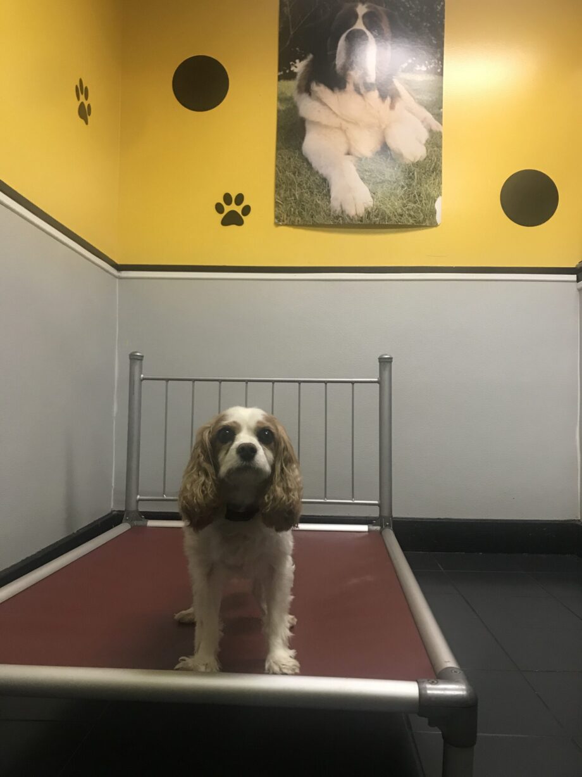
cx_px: 291
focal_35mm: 28
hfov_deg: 49.7
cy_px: 388
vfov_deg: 63.4
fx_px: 628
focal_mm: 3.99
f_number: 1.8
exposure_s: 1/15
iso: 40
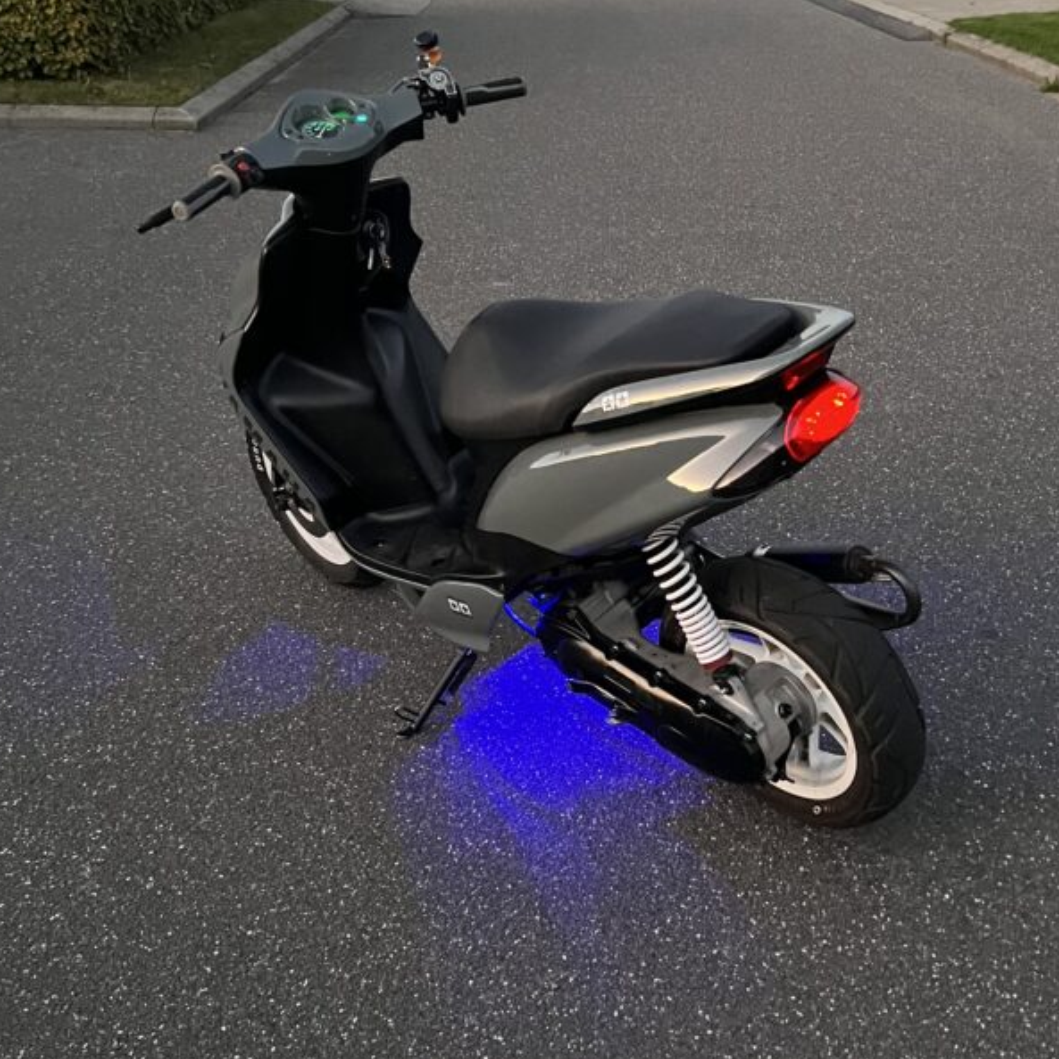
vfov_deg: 52.5
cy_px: 534
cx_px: 602
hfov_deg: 52.4
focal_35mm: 31
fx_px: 1073
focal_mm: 5.7
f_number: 1.5
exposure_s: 1/25
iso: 640
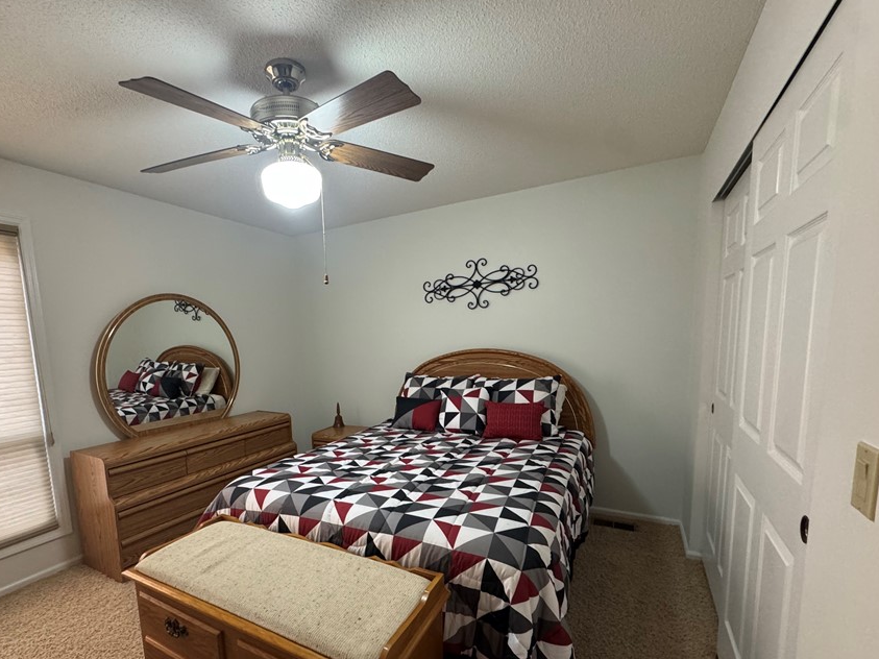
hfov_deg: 90.4
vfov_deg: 74.0
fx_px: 432
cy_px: 392
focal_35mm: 17
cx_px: 372
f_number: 2.2
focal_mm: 2.22
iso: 400
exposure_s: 1/60
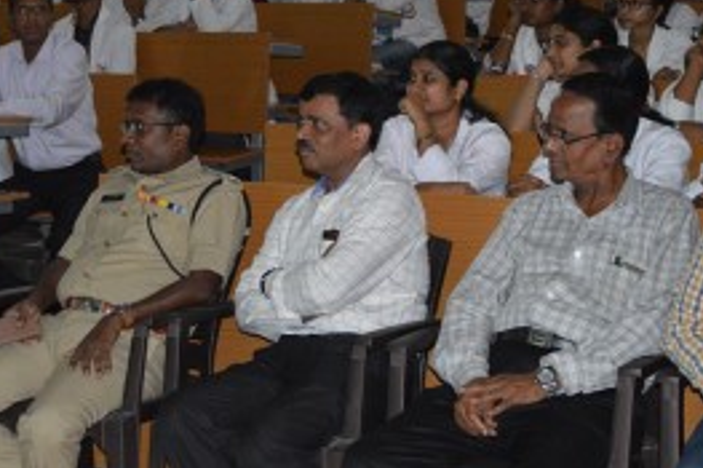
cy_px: 144
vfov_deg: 14.2
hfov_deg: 21.2
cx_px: 251
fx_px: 1873
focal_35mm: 96
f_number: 5.3
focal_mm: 42
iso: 3200
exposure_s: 1/60
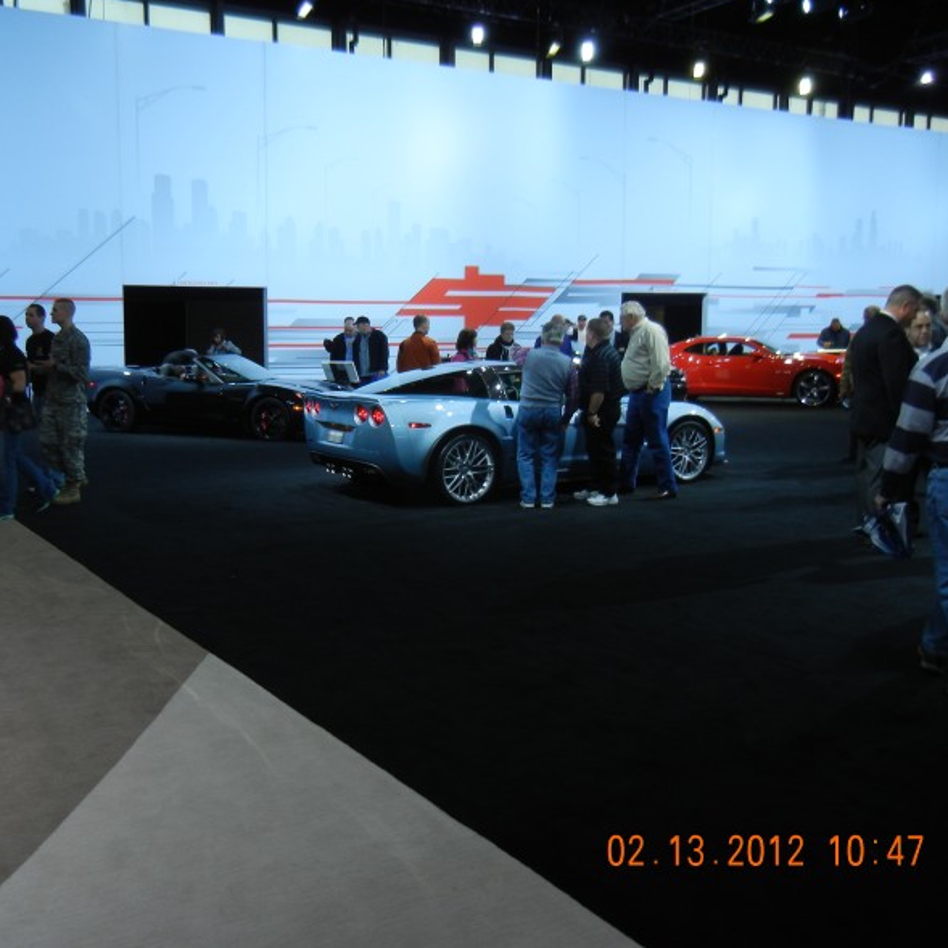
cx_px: 359
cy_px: 468
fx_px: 1115
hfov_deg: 45.7
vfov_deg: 46.0
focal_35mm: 36
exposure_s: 1/61.7
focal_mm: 5.4
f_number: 3.5
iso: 160
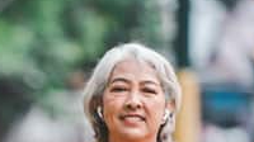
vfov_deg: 2.2
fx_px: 3700
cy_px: 224
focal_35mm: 550
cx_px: -23
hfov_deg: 3.9
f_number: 2.8
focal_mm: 175
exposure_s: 1/3000
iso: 560
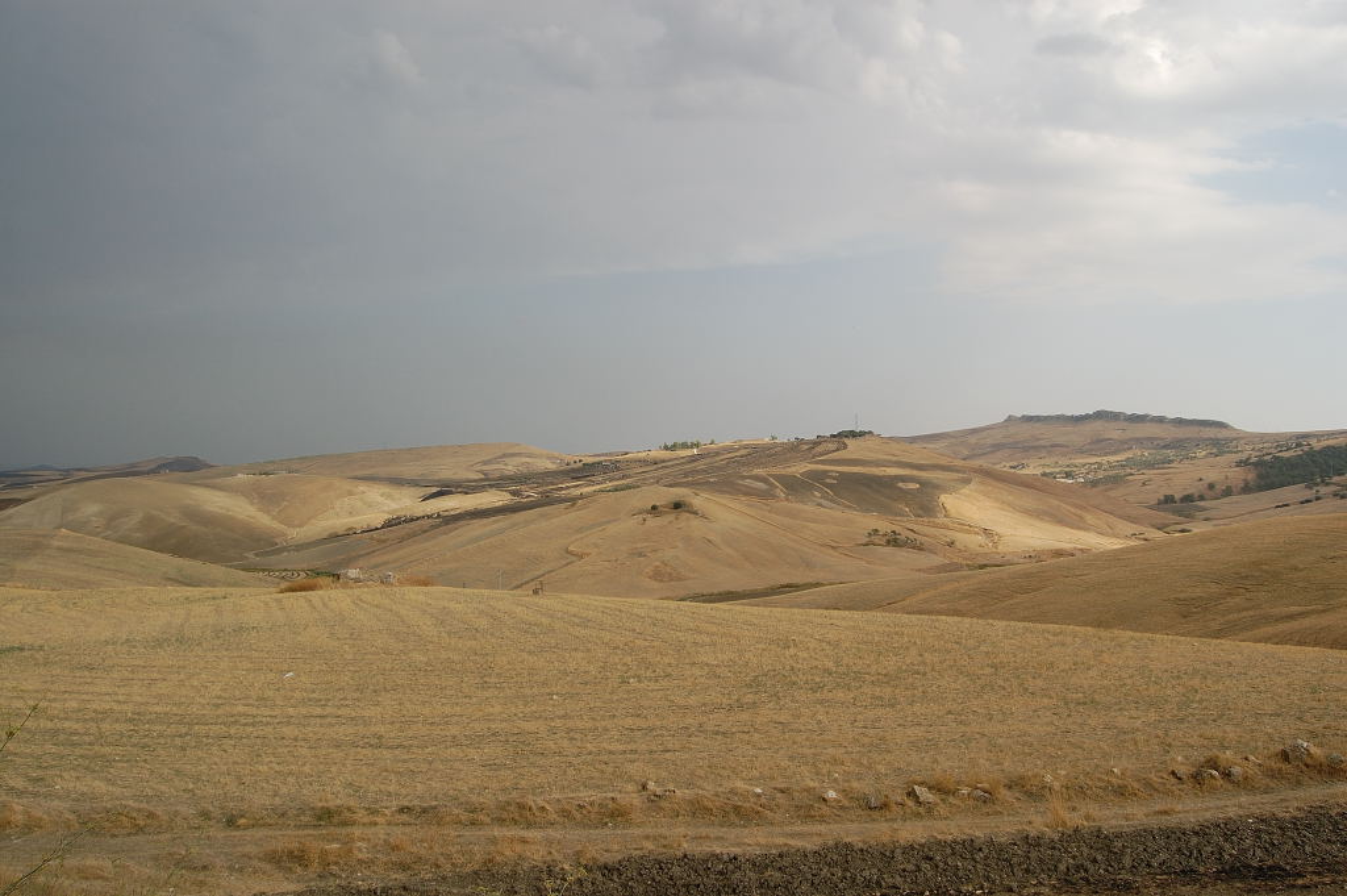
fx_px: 1009
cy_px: 448
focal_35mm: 27
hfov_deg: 67.4
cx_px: 674
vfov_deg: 47.9
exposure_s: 1/320
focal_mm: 18
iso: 200
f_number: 9
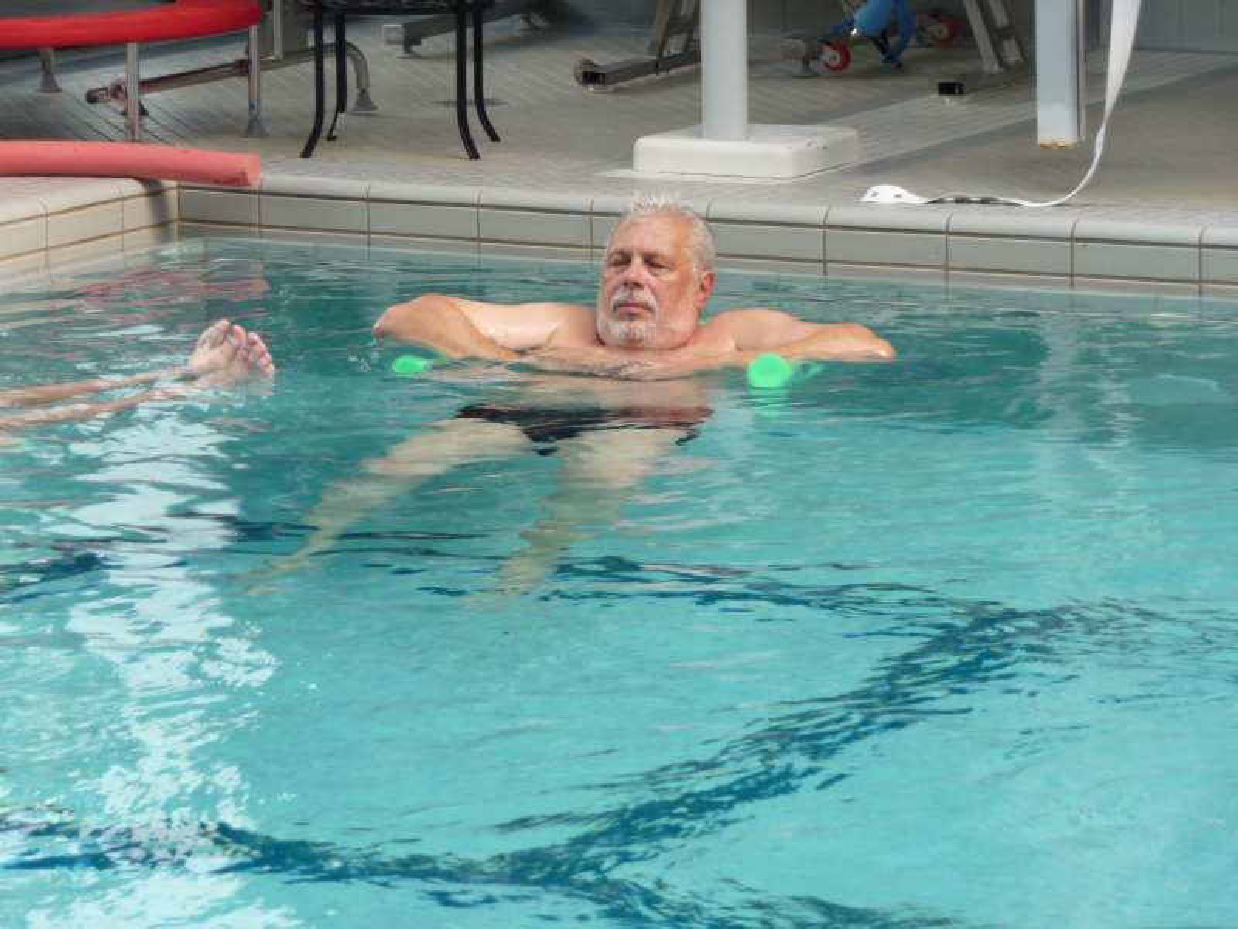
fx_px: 7117
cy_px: 464
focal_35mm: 199
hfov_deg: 9.9
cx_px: 619
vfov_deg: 7.5
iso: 160
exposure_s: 1/50
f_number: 4.8
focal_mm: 34.2
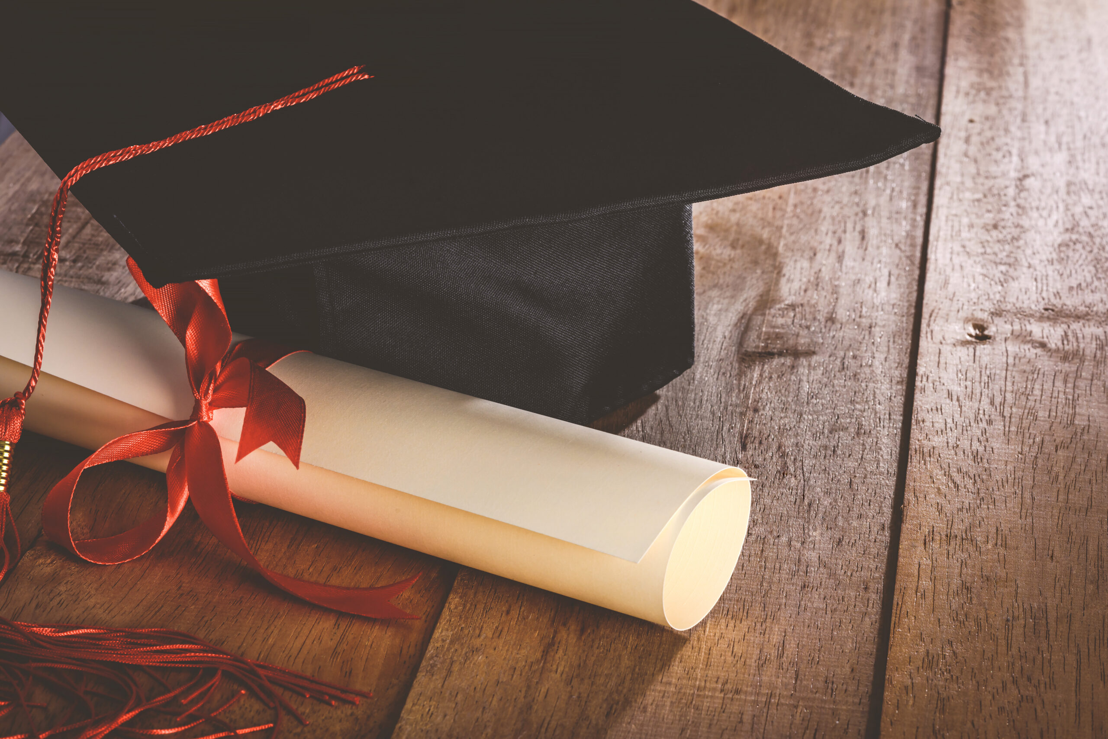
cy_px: 370
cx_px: 554
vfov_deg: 16.1
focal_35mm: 85
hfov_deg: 23.9
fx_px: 2617
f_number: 16
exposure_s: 1/200
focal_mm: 85
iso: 100
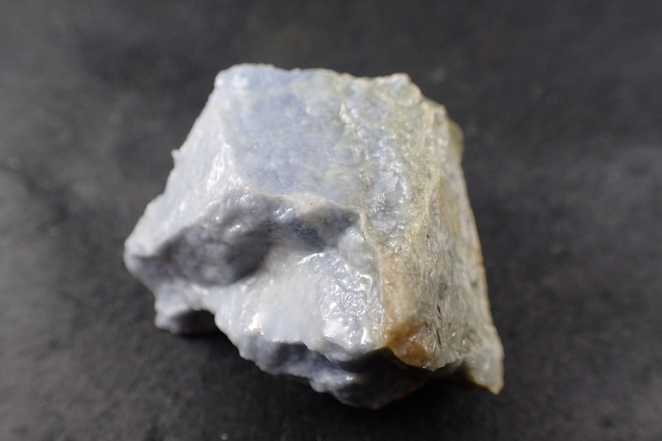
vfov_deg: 41.1
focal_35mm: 32
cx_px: 329
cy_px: 246
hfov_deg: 58.7
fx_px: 588
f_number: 2.3
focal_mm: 5.5
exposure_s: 1/125
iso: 100
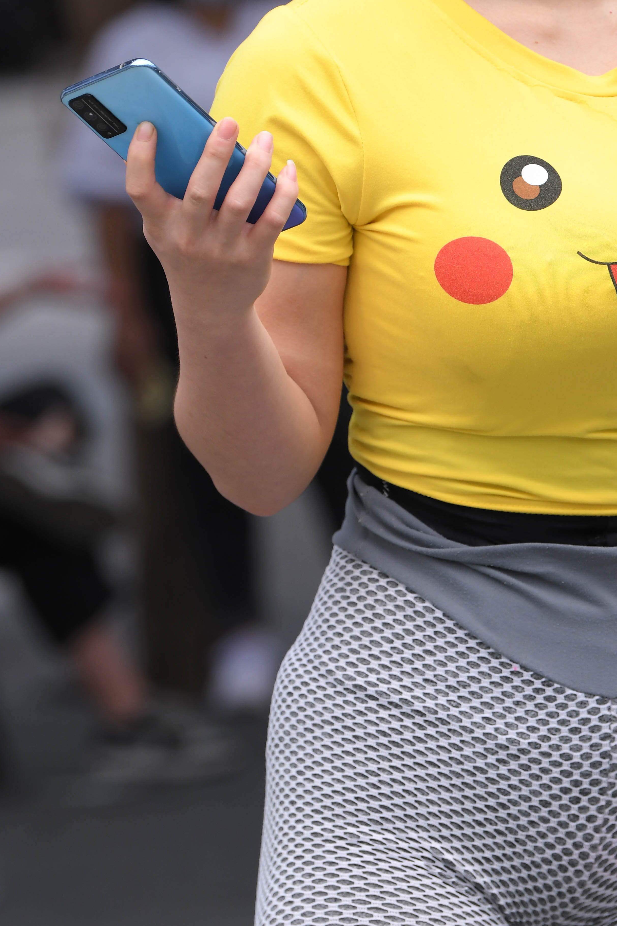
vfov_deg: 6.7
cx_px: 532
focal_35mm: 305
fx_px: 7840
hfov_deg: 4.5
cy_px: 205
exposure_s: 1/500
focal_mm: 135
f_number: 4
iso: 500
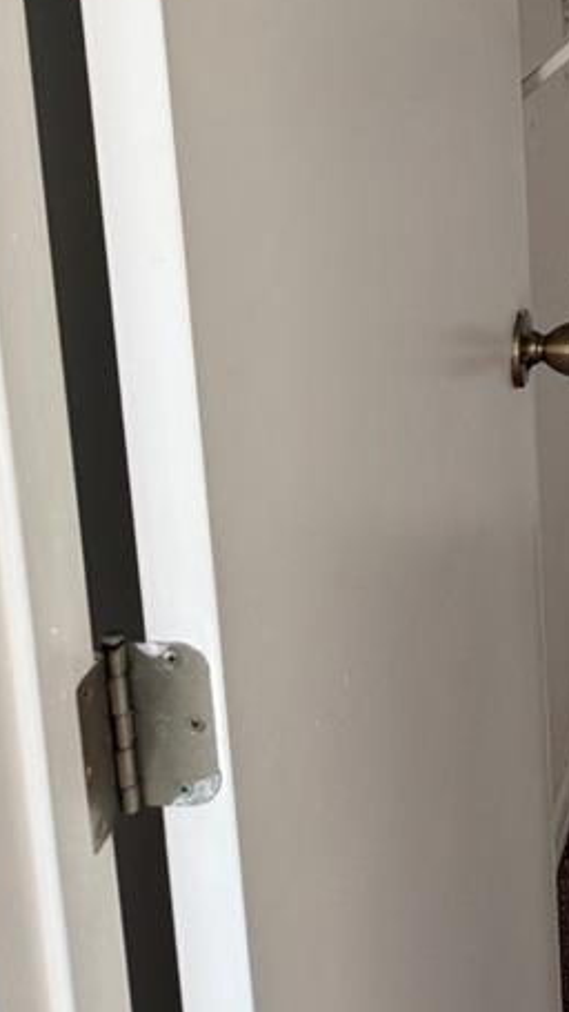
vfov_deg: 28.5
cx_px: 907
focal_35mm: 69
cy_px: -16
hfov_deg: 15.8
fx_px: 1850
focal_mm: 6.76
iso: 200
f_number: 1.78
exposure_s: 1/60
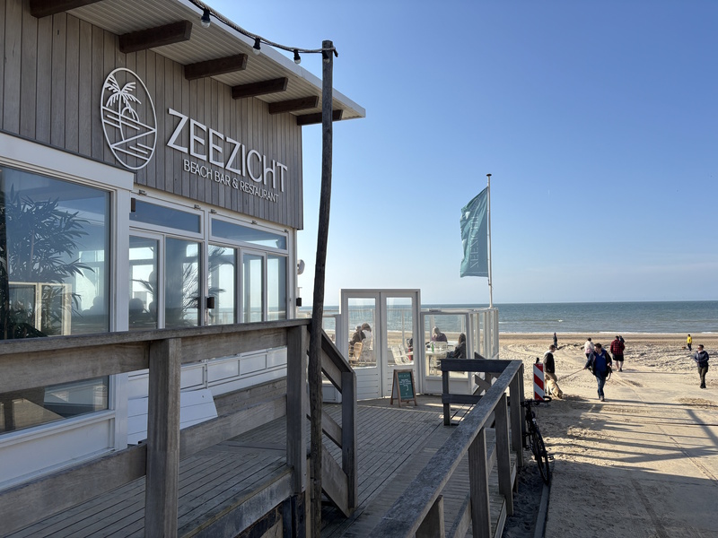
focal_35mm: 26
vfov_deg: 53.1
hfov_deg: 67.3
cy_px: 269
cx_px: 359
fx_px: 539
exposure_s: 1/4082
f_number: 1.6
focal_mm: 5.96
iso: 50
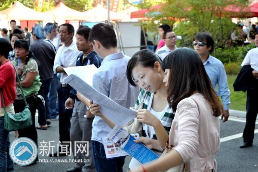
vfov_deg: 19.7
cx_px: 129
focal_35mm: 69
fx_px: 494
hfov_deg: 29.2
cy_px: 86
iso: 200
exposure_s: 1/60
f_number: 5.3
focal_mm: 46
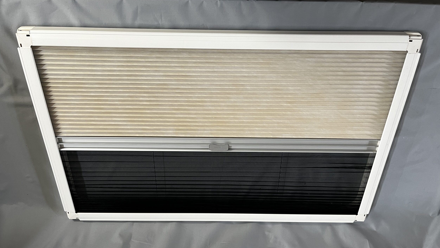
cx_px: 217
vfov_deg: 40.0
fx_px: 338
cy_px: 147
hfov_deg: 66.1
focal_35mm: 29
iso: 80
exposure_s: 1/50
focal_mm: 5.1
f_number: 1.6
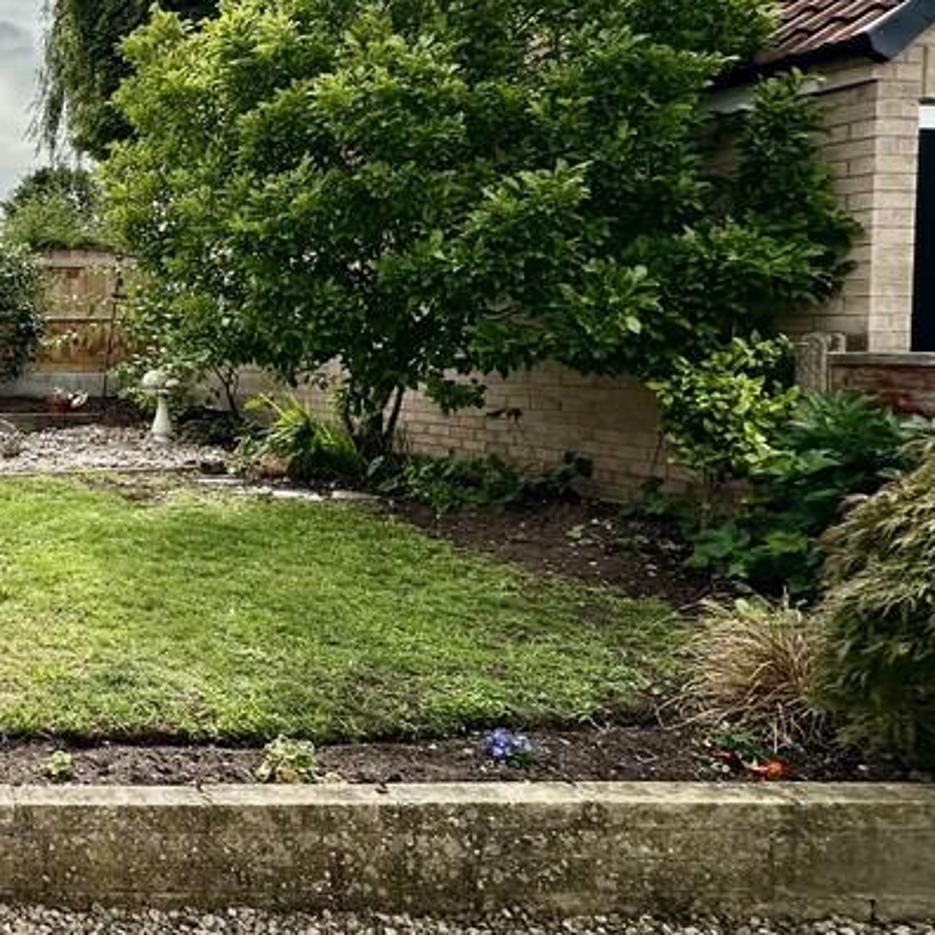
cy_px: 390
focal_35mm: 32
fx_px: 978
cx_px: -99
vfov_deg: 50.9
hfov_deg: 40.8
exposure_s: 1/2398
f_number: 2.2
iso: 50
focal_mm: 2.22
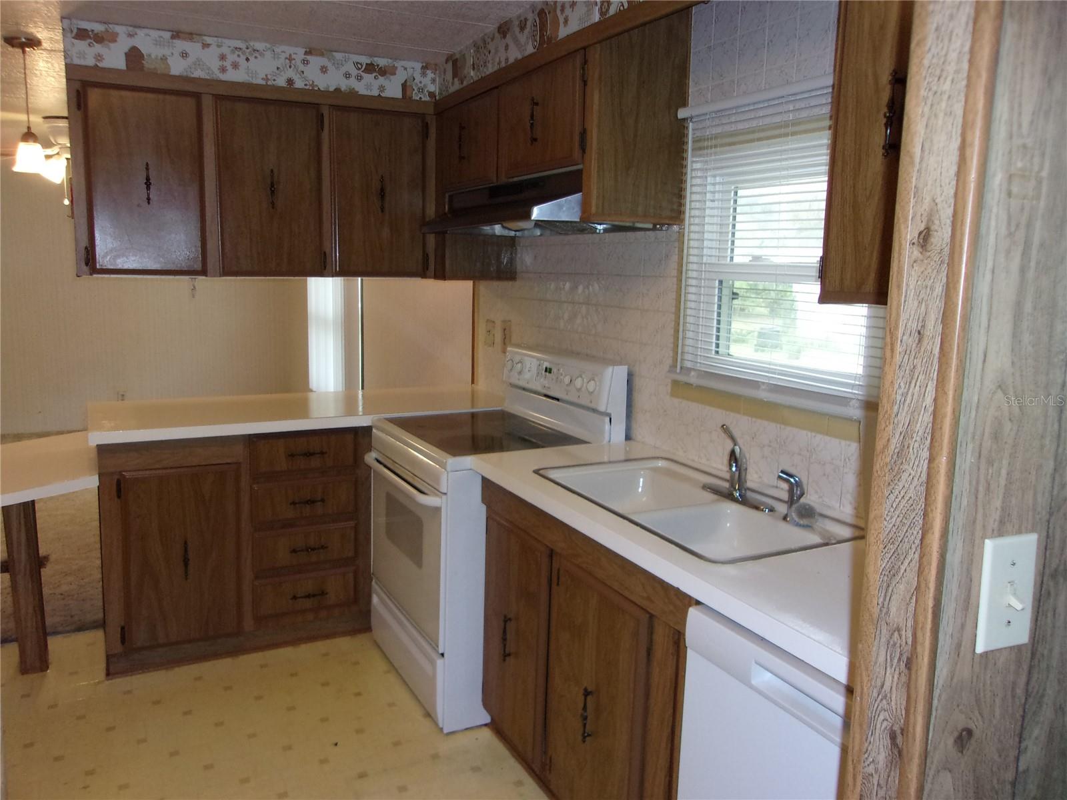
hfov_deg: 65.3
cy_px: 400
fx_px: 832
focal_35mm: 27
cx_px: 534
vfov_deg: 51.4
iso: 200
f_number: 3
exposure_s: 1/34
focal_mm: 4.9
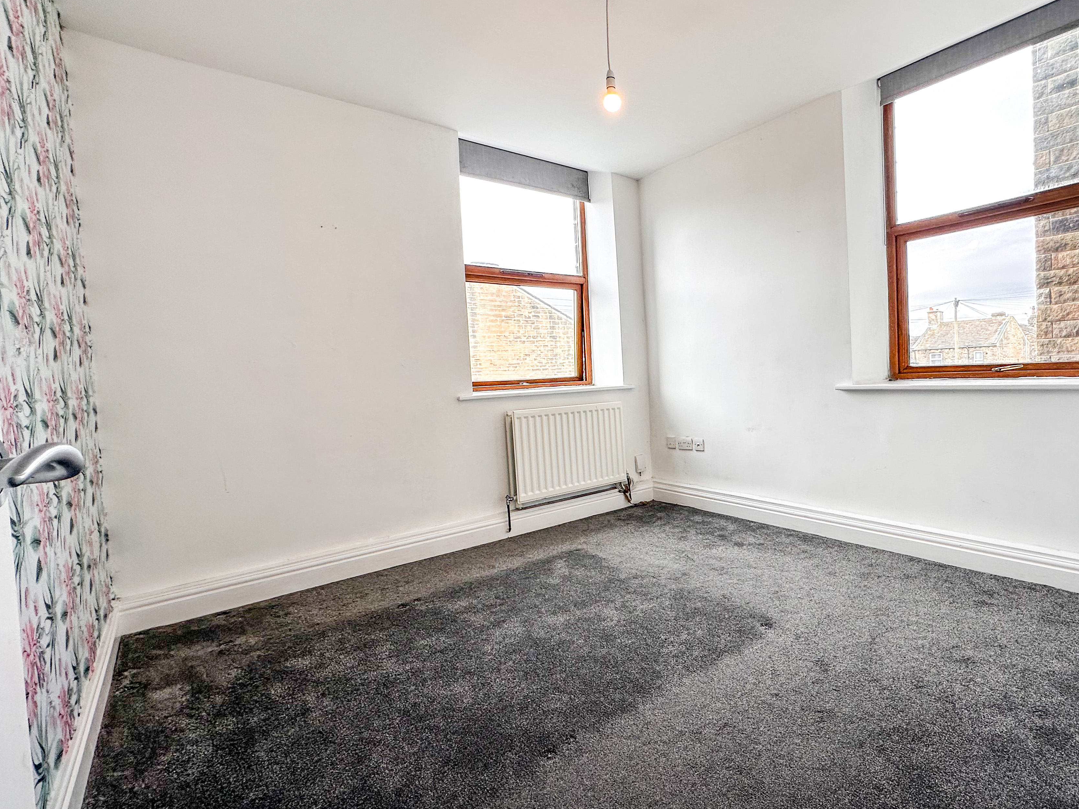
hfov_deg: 89.7
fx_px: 530
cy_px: 388
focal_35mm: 17
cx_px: 654
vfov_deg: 74.7
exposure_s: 1/100
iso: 40
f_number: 2.2
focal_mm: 2.22
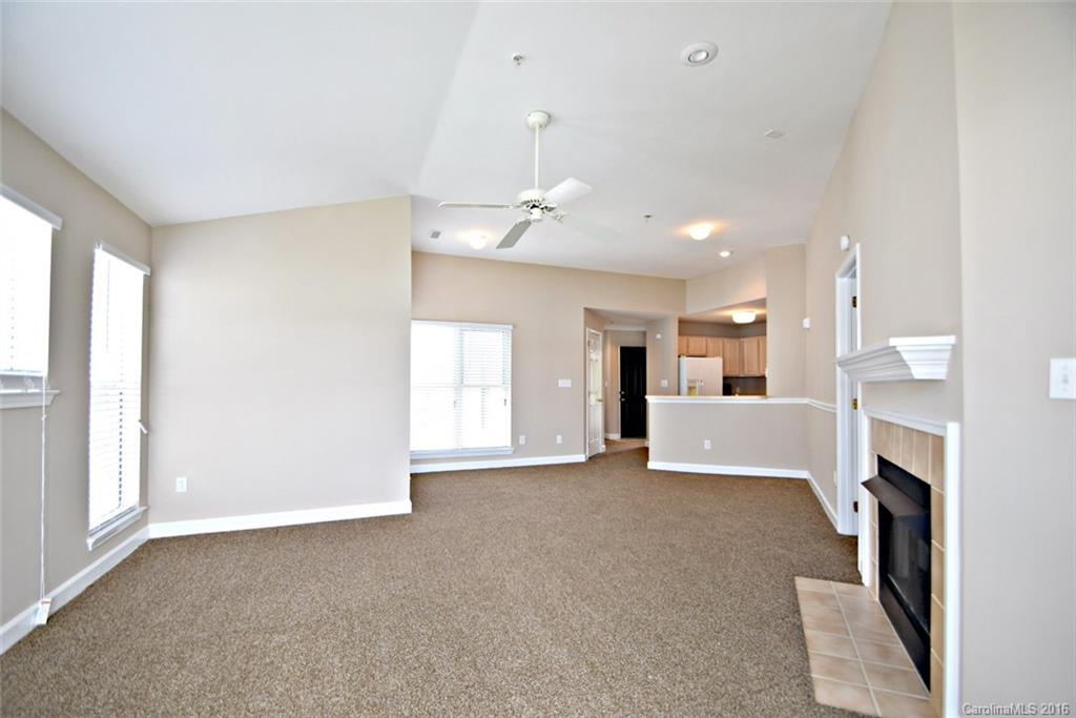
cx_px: 538
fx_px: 448
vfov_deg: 77.3
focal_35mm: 15
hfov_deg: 100.4
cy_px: 359
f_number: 4.5
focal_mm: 10
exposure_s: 1/80
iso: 400
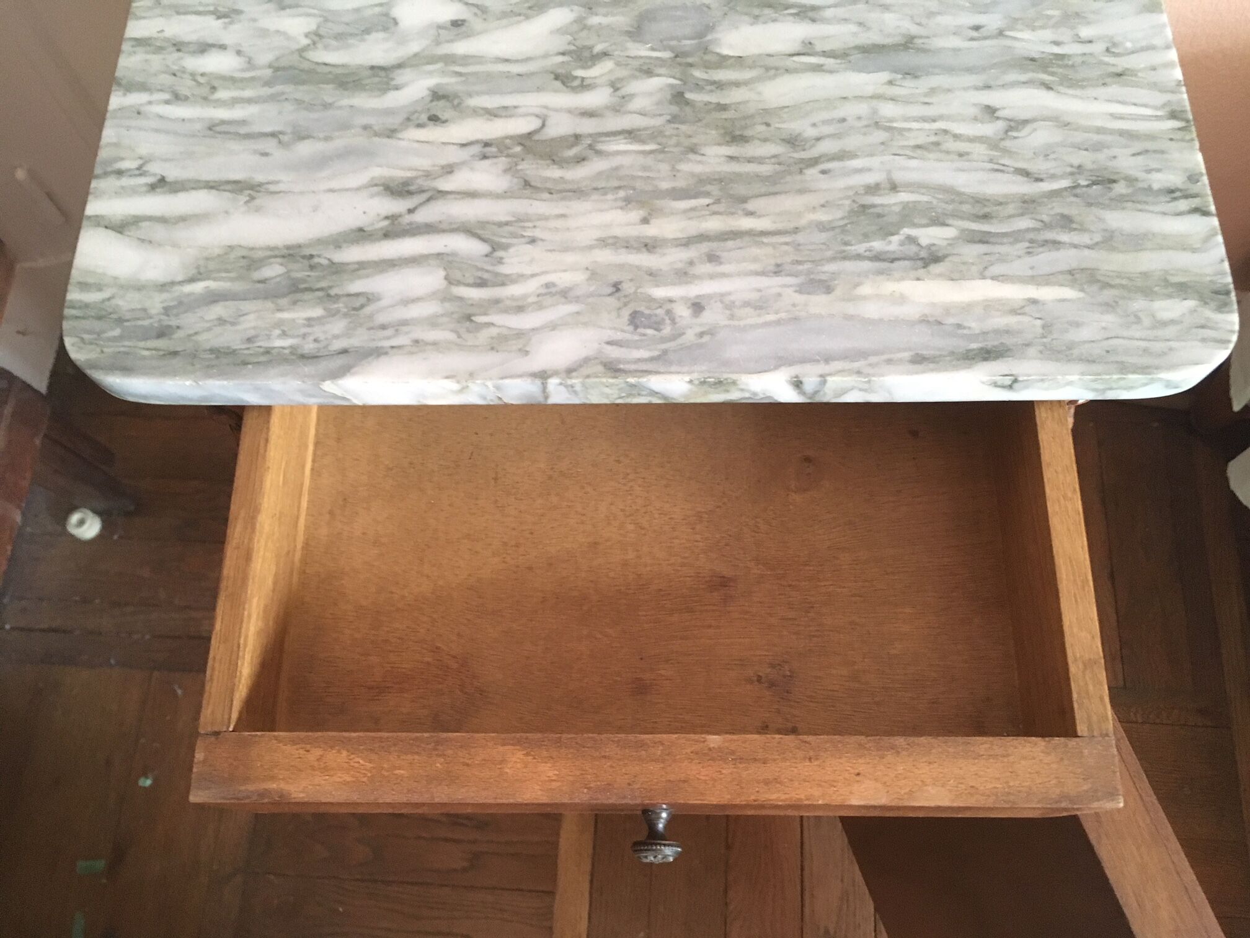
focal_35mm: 29
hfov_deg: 61.7
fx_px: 1047
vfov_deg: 48.2
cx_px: 625
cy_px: 469
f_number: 2.2
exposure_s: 1/17
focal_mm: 4.15
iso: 200
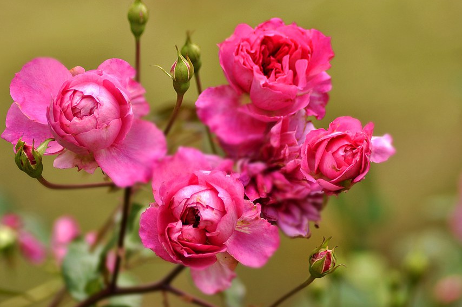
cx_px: 192
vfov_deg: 3.3
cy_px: 150
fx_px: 5255
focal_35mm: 410
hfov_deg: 5.0
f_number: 7.1
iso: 200
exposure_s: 1/320
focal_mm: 220
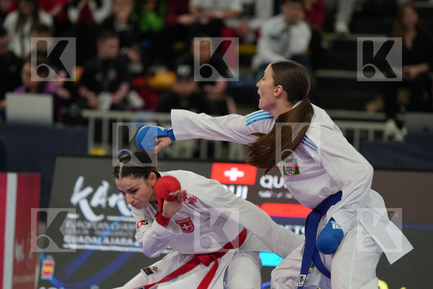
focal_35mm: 300
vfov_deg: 4.6
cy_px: 144
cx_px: 216
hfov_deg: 6.9
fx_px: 3608
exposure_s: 1/1000
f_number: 2.8
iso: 1600
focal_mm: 200
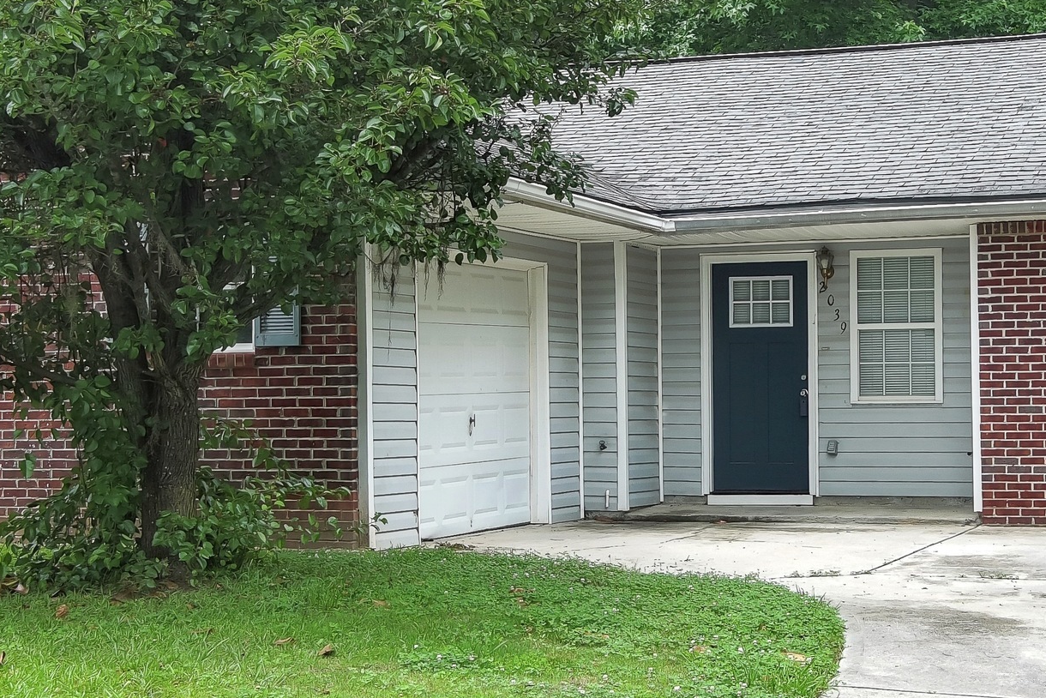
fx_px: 2121
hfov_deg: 27.5
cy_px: 393
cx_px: 691
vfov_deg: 18.7
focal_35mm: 73
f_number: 2.8
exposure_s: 1/370
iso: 100
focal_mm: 10.57
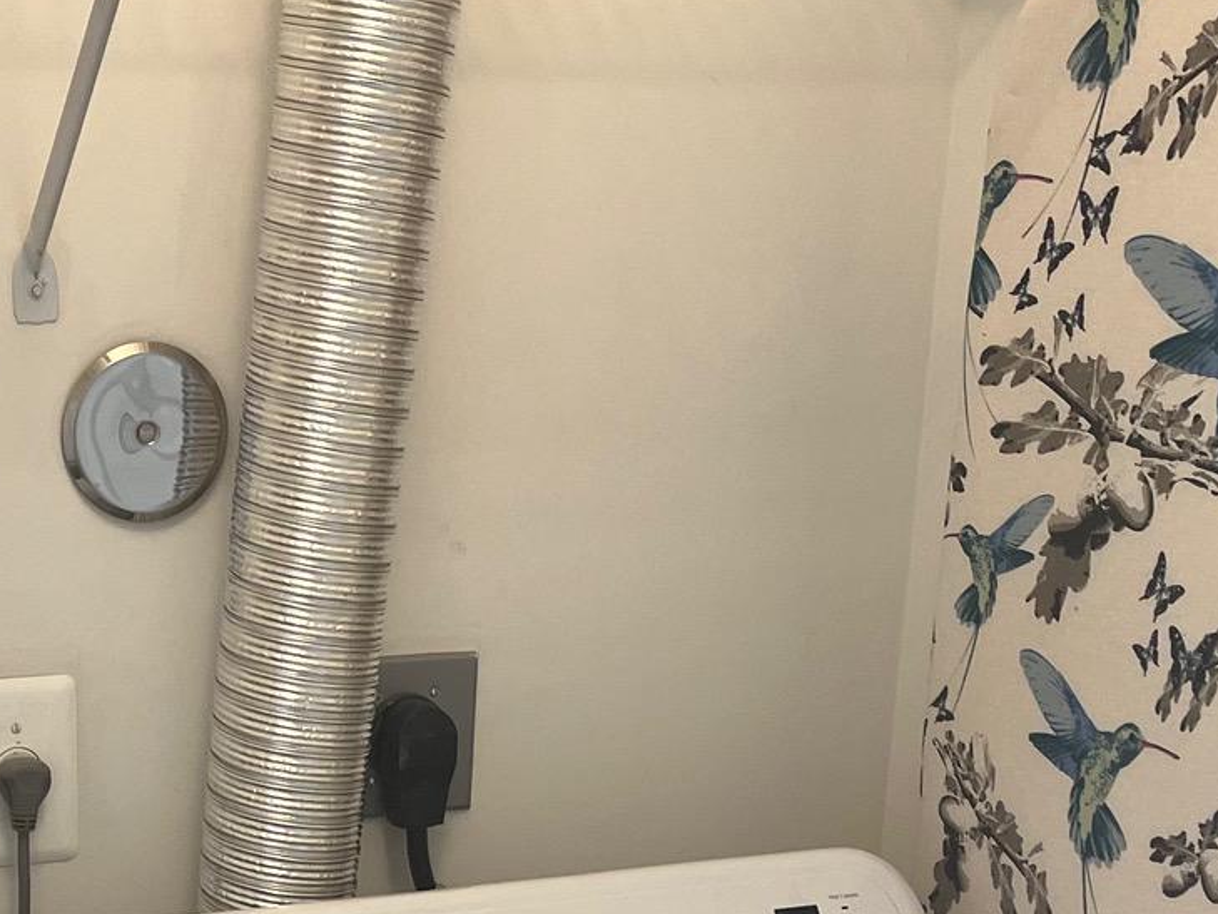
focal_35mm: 73
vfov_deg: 19.2
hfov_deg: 25.9
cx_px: 160
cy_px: 1051
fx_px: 2569
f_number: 1.6
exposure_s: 1/60
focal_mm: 5.1
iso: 80
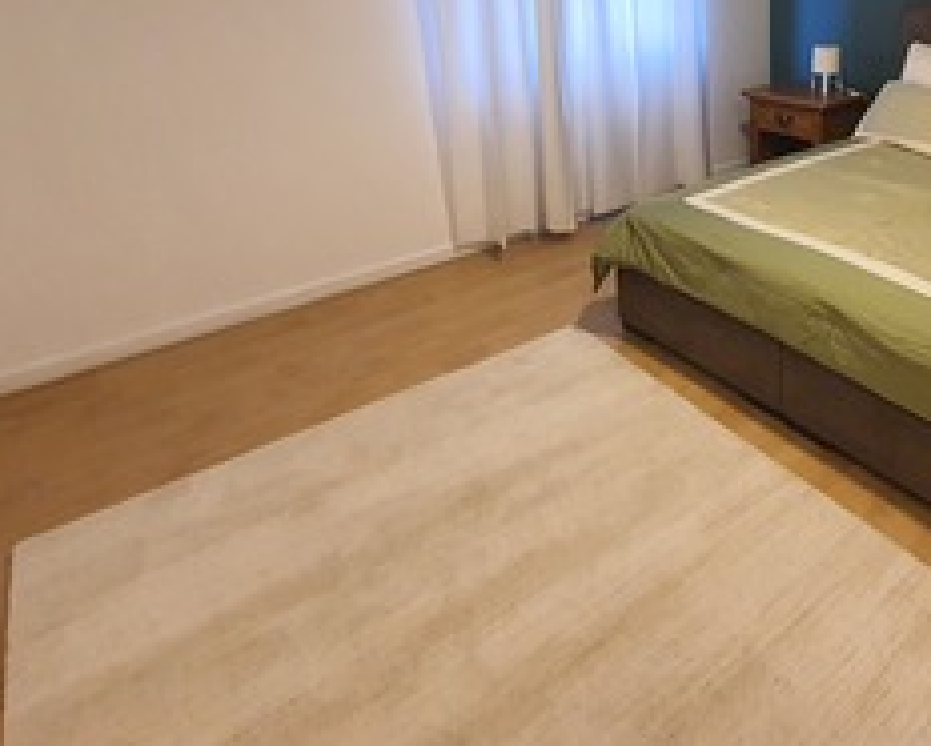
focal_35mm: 25
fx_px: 689
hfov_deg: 61.9
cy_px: 66
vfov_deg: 50.1
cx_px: 756
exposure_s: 1/33
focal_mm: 1.8
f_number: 2.2
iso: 320
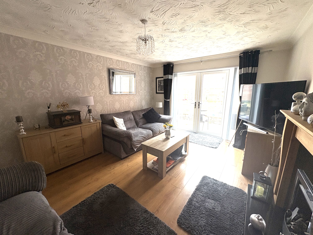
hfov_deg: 102.1
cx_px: 156
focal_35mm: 14
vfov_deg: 85.7
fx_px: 127
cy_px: 118
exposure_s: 1/99
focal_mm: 2.22
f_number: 2.2
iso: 100
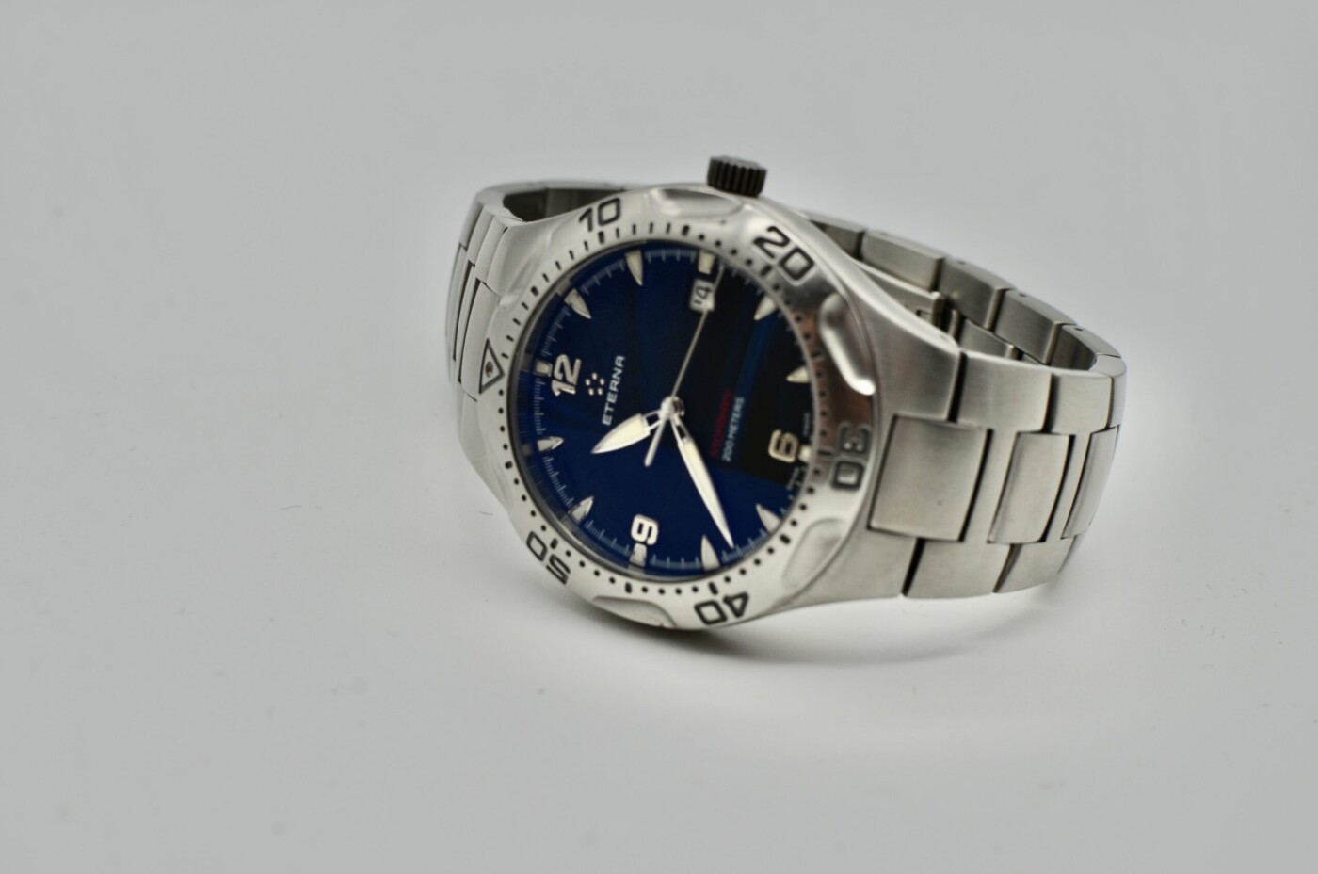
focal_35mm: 52
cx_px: 659
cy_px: 437
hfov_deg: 37.9
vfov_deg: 25.7
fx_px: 1919
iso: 200
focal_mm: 35
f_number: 7.1
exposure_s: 1/200
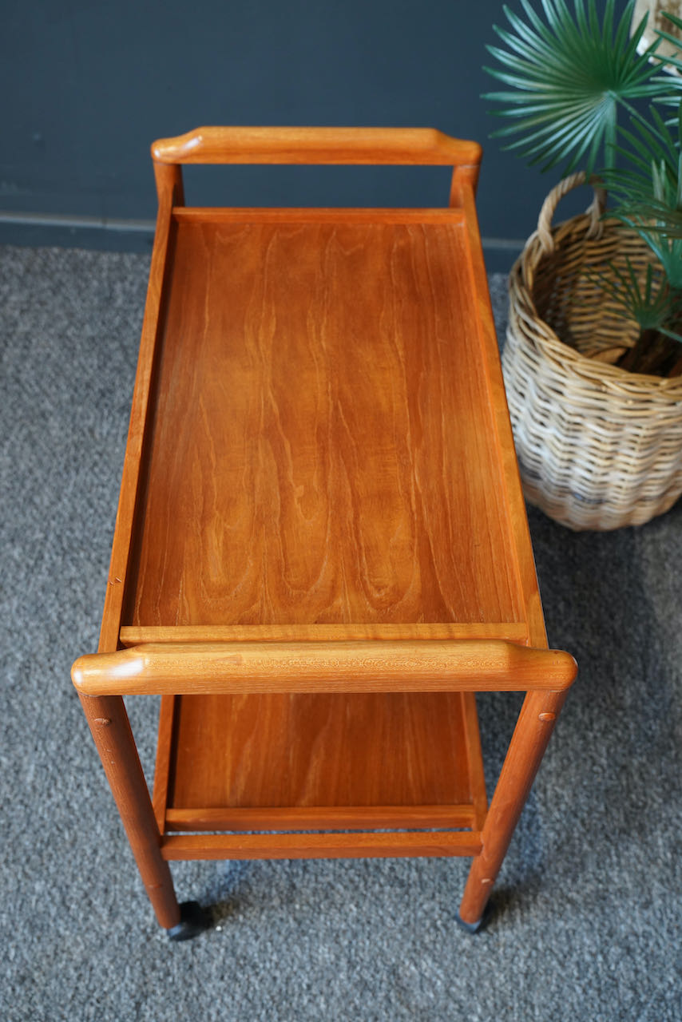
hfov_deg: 36.0
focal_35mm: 37
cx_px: 341
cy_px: 511
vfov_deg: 51.9
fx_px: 1051
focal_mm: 37
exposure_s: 1/20
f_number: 5
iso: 1600
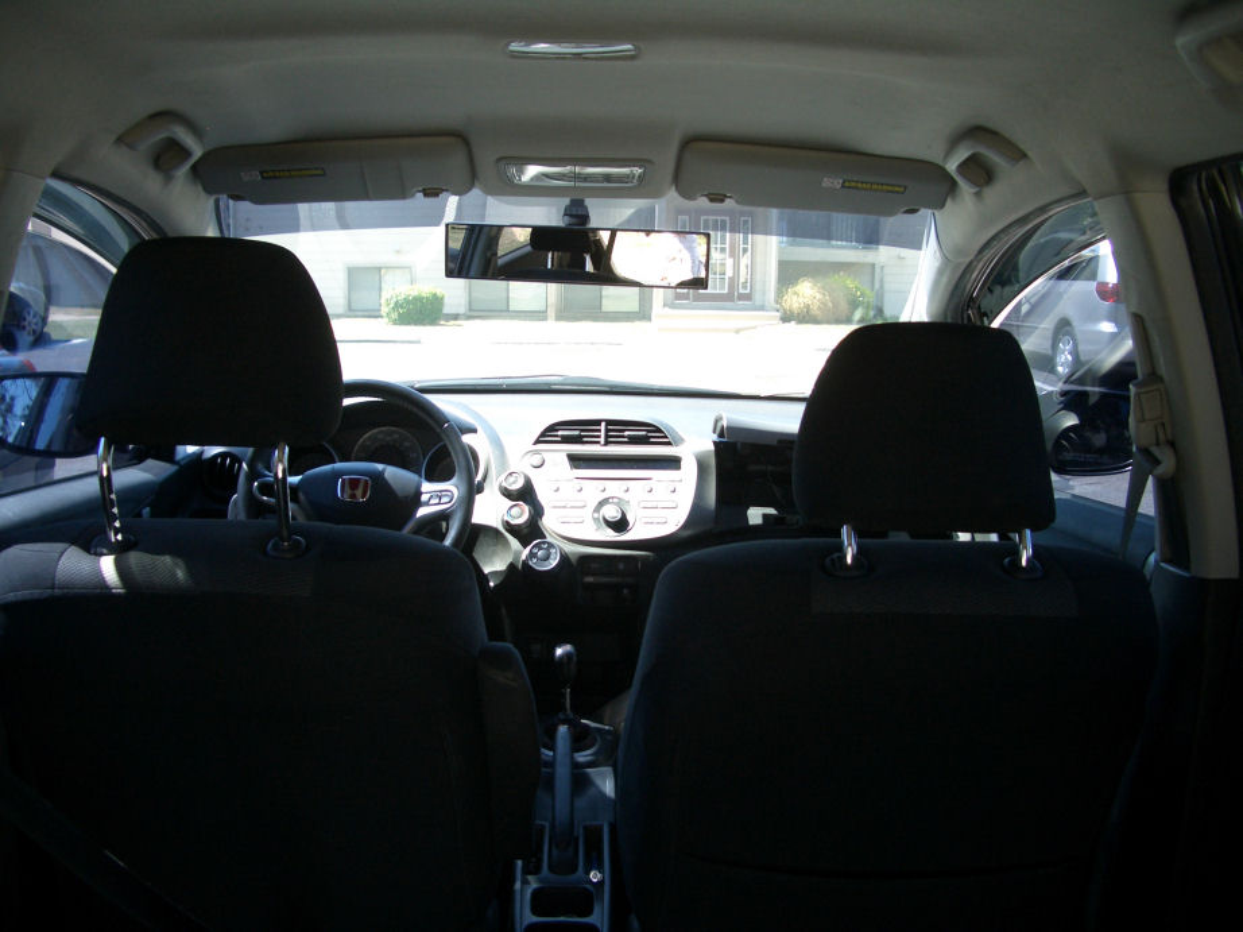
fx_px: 1256
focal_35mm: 35
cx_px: 622
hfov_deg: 52.6
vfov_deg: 40.7
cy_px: 466
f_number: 2.6
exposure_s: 1/100
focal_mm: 5.8
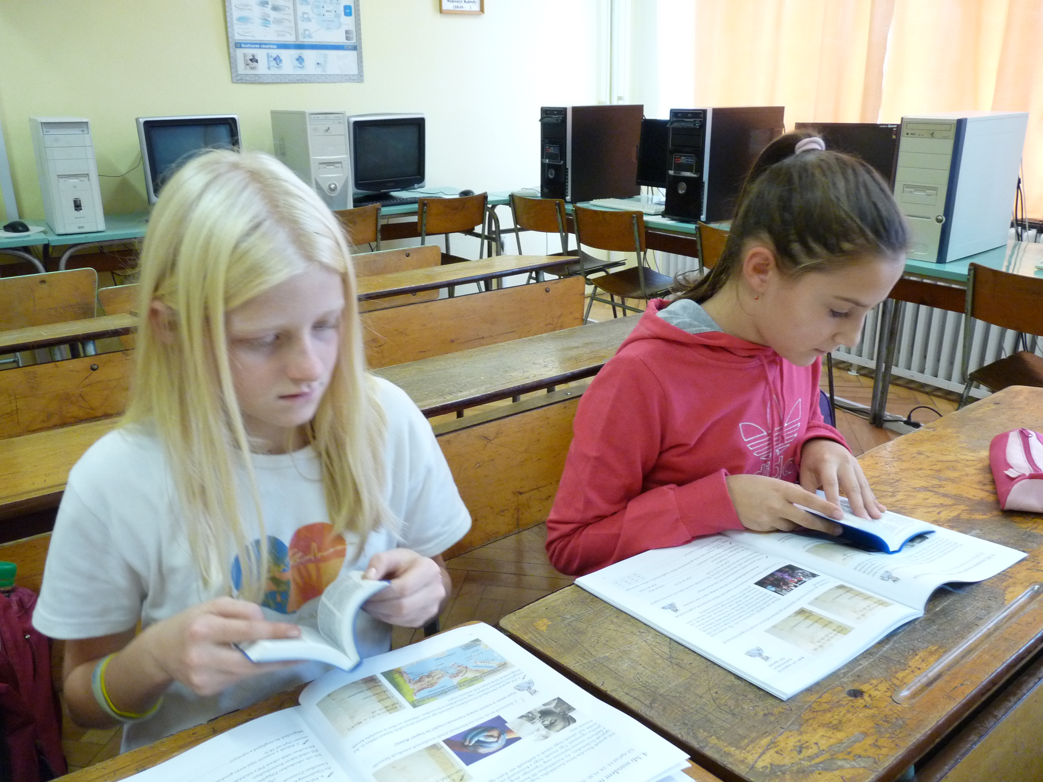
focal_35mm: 27
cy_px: 391
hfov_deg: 65.3
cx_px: 522
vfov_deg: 51.4
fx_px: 814
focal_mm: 4.8
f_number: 2.8
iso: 400
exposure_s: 1/30
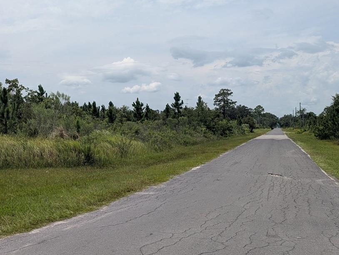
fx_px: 461
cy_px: 94
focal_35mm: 47
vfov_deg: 30.8
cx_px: 79
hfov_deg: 39.1
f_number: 1.68
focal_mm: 6.9
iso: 29
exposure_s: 1/2088
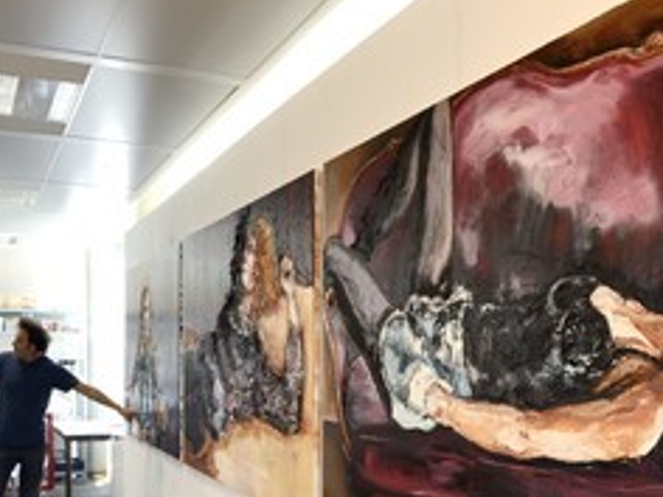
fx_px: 785
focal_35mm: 41
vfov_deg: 34.3
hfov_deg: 45.8
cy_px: 382
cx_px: 315
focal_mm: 24
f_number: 5
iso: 400
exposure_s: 1/60
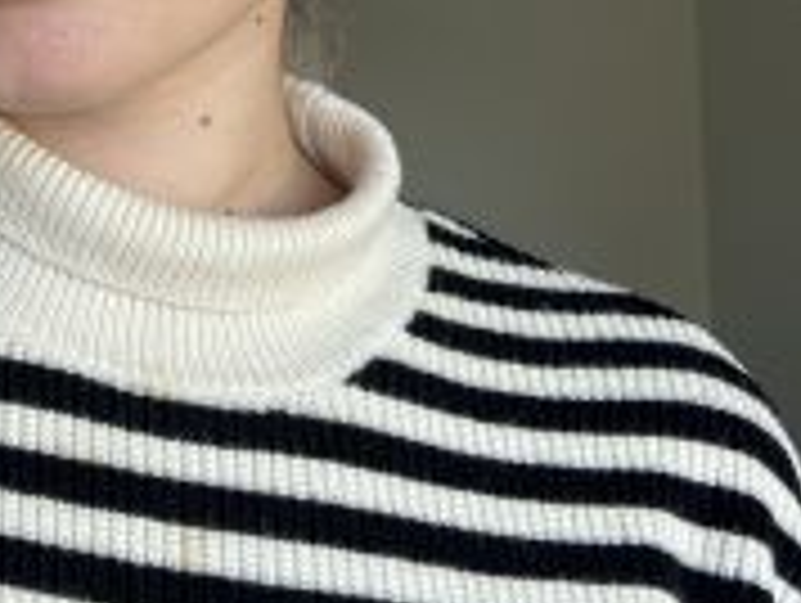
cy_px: -43
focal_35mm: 58
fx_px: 1344
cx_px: -36
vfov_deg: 23.8
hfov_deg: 30.4
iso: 80
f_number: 1.9
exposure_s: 1/64
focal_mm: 2.69
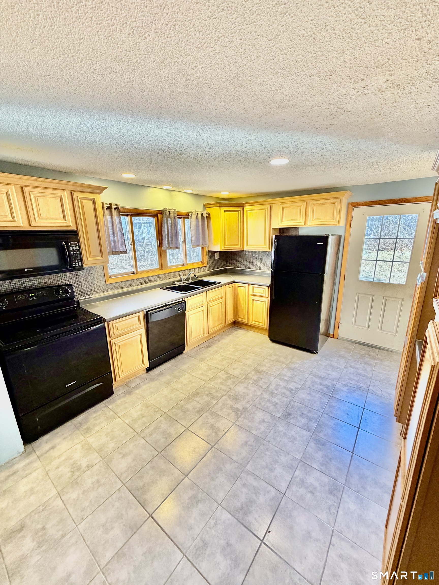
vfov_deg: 102.1
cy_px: 292
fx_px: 237
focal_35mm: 14
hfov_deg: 85.7
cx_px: 220
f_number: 2.2
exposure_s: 1/120
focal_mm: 2.22
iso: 320
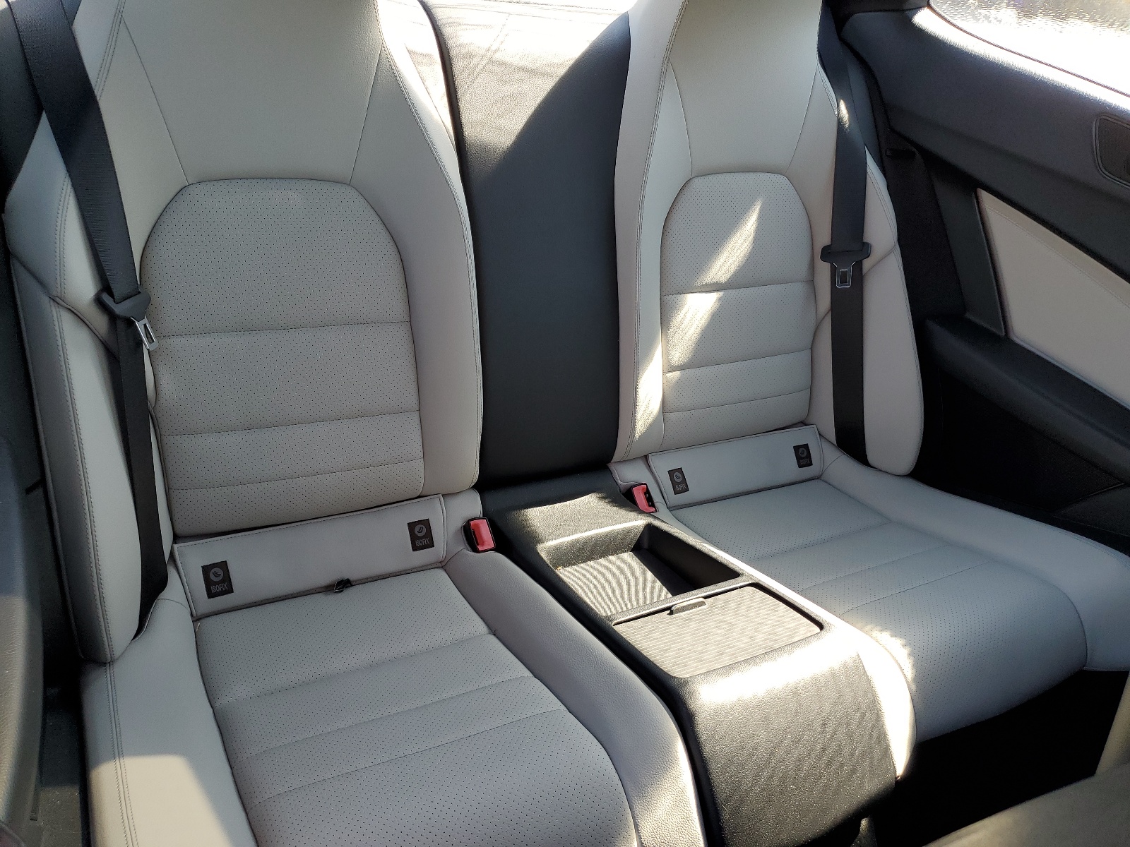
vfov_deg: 53.1
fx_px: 849
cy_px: 424
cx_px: 565
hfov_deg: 67.3
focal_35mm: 26
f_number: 1.5
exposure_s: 1/200
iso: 50
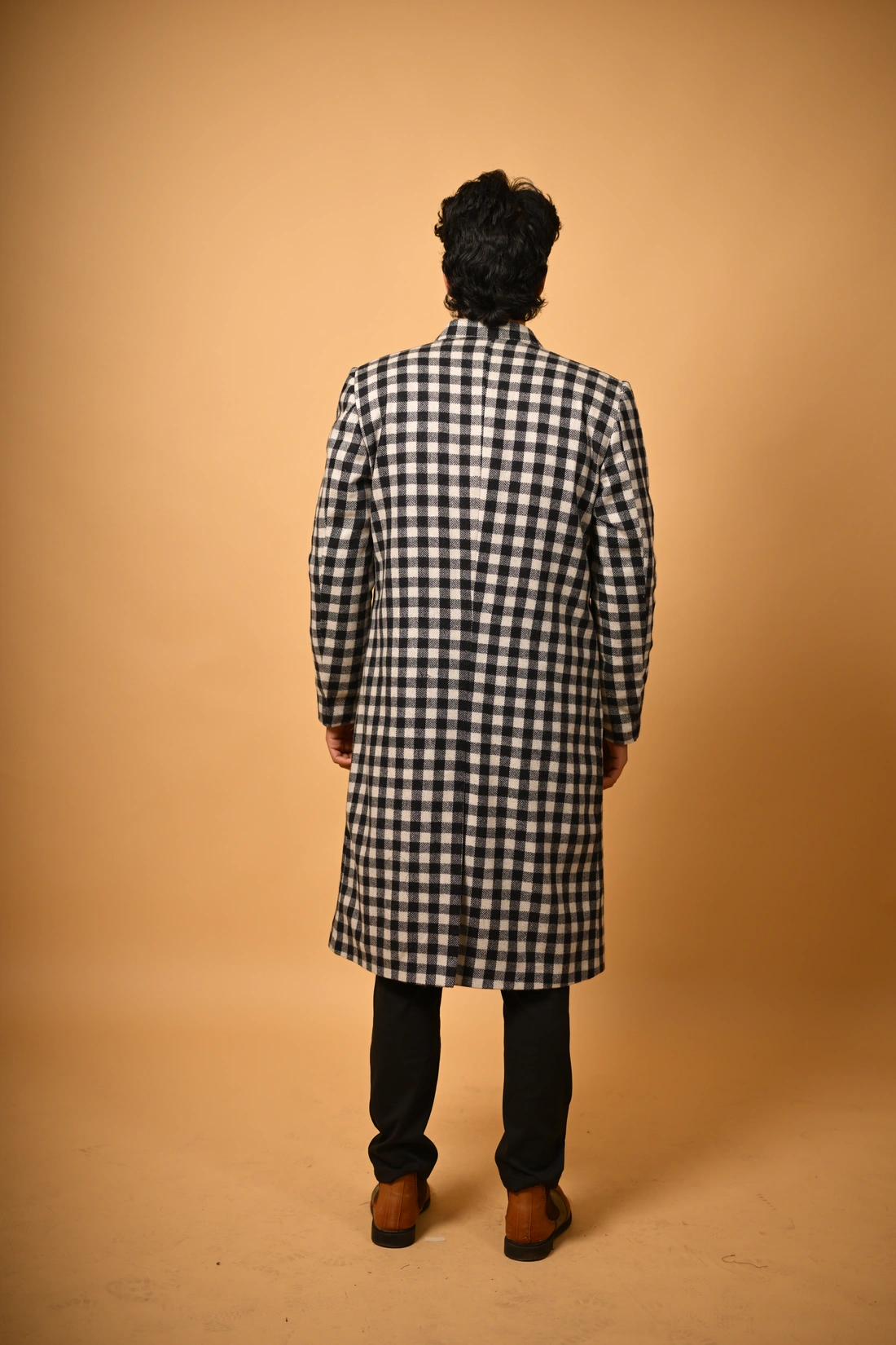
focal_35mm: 50
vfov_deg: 39.6
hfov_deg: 27.0
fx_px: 1867
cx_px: 448
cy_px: 672
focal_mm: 50
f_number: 2.2
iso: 160
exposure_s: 1/1000
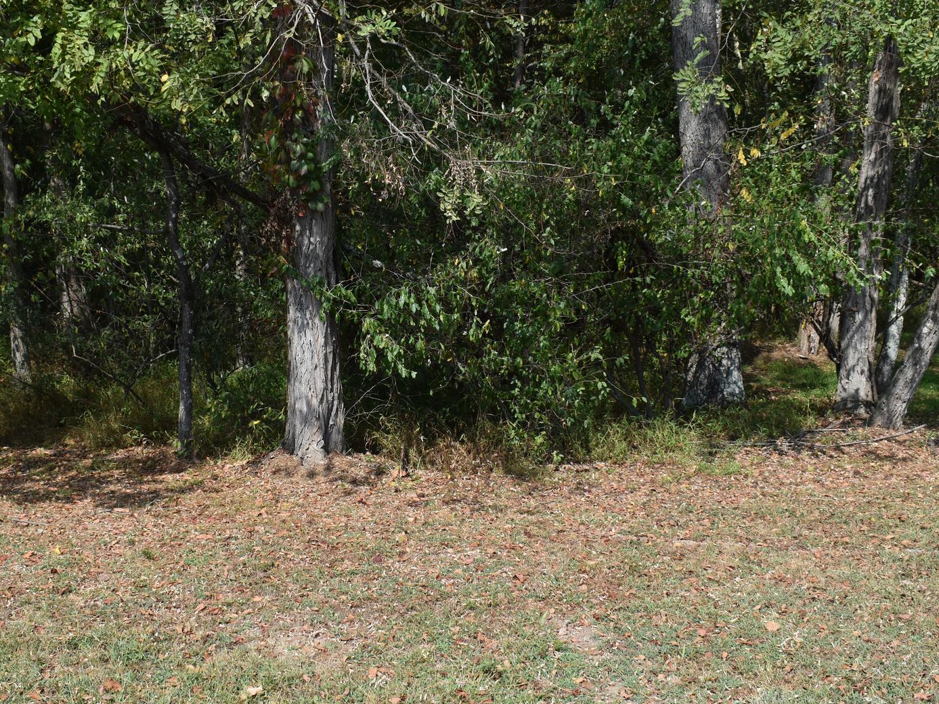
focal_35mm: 45
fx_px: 1213
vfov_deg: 32.4
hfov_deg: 42.2
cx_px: 401
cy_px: 344
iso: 200
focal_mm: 21
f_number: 9
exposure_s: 1/320
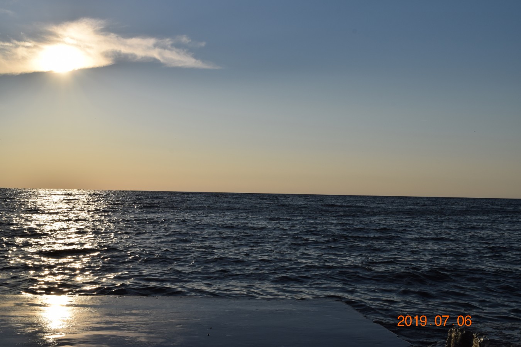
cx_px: 260
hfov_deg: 41.1
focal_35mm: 48
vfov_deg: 28.1
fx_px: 695
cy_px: 174
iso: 200
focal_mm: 32
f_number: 14
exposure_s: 1/800
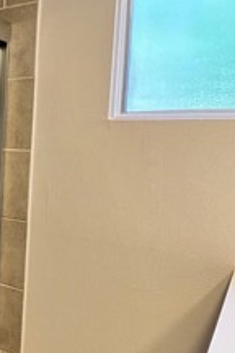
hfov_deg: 25.8
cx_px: -108
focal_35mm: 40
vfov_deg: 48.5
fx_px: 392
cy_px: 172
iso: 250
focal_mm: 1.57
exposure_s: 1/120
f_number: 1.8
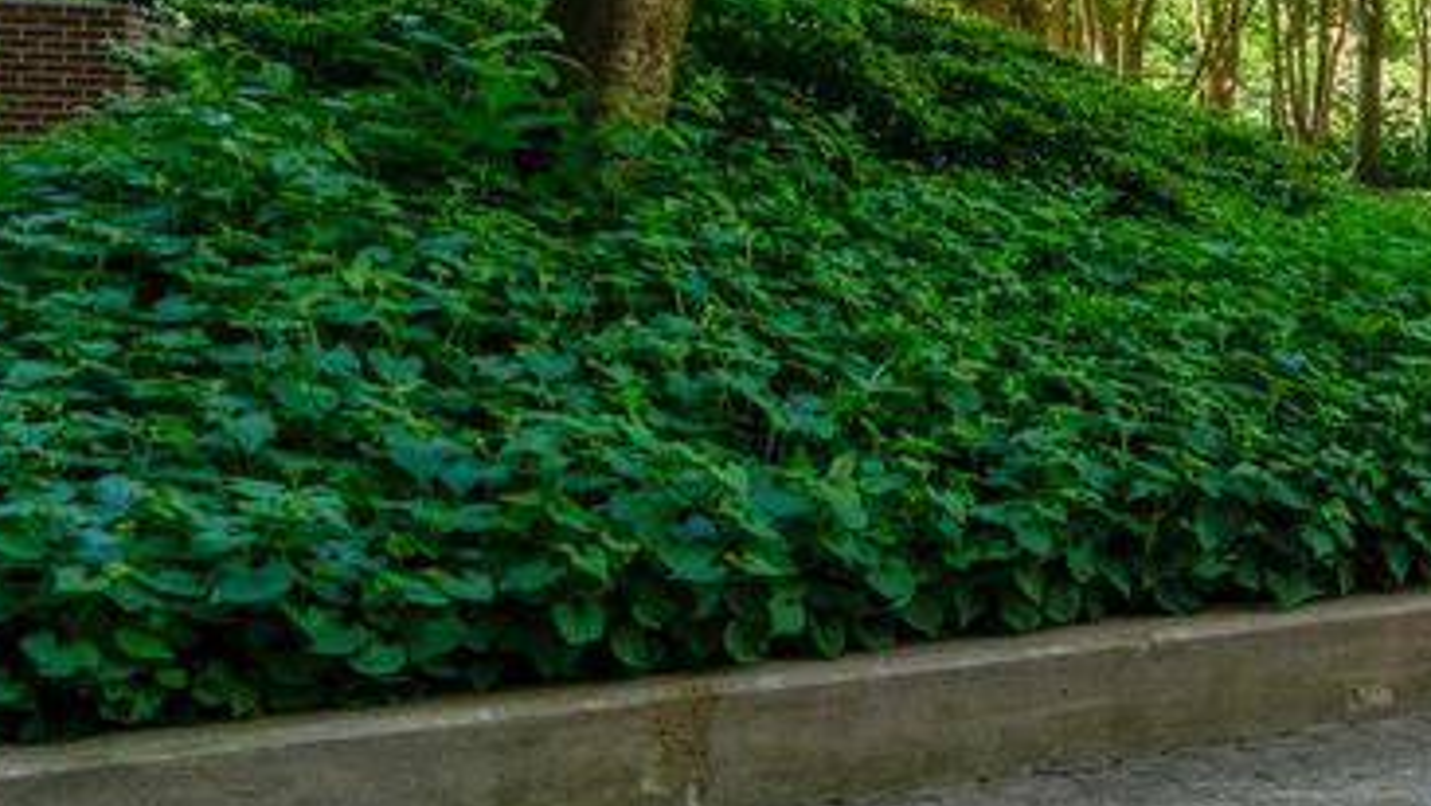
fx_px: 2505
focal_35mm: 66
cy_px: 219
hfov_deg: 20.3
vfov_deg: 18.2
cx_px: 2694
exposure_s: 1/320
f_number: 8
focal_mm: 16
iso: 1250
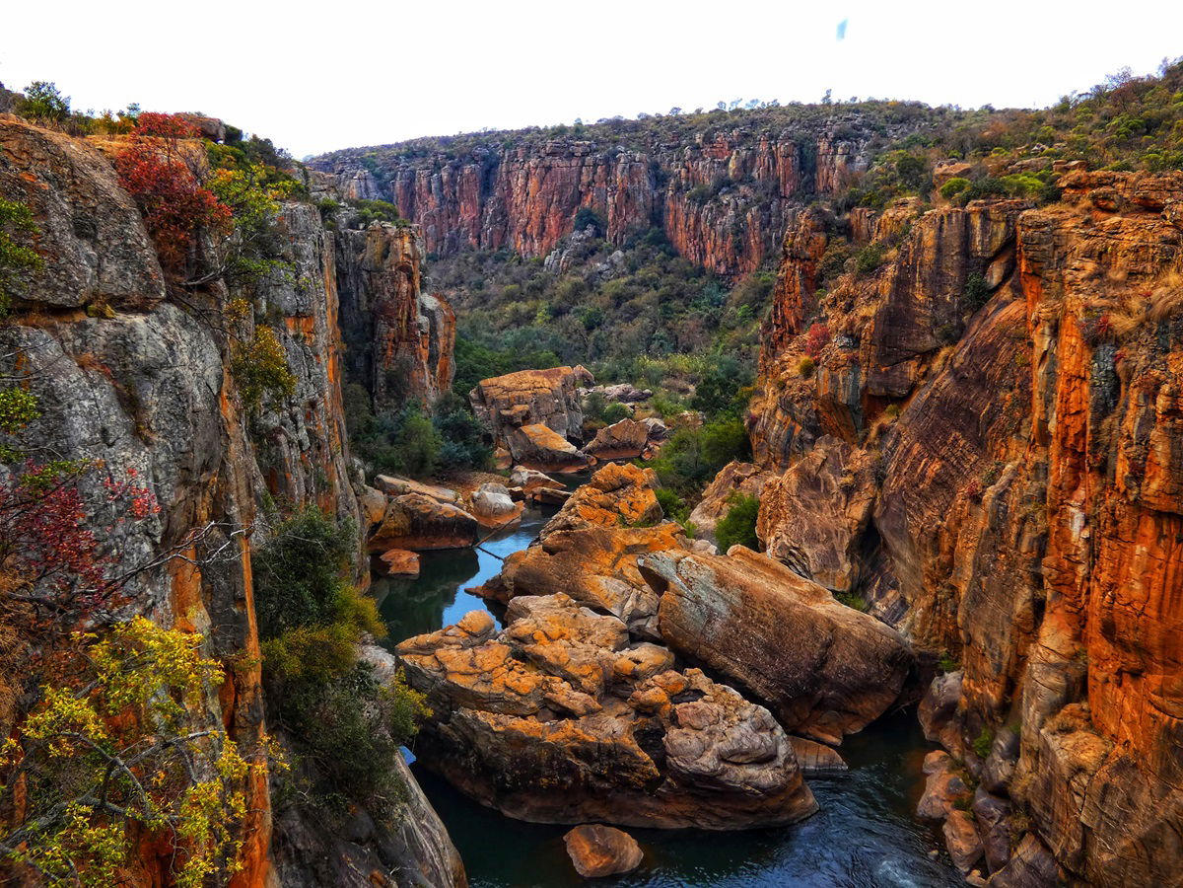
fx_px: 1094
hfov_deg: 56.8
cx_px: 592
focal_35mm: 32
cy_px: 444
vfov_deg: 44.2
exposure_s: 1/160
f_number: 4
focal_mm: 5.8
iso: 80
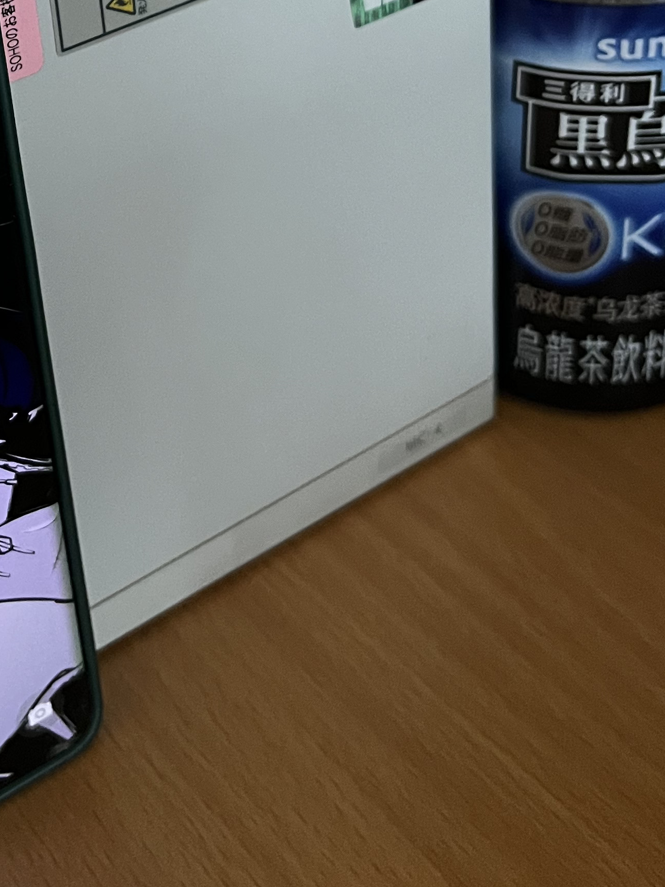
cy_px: -10
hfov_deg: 23.2
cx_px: 19
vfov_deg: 29.5
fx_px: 1563
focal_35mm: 61
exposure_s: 1/30
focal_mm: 5.1
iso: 640
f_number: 1.6
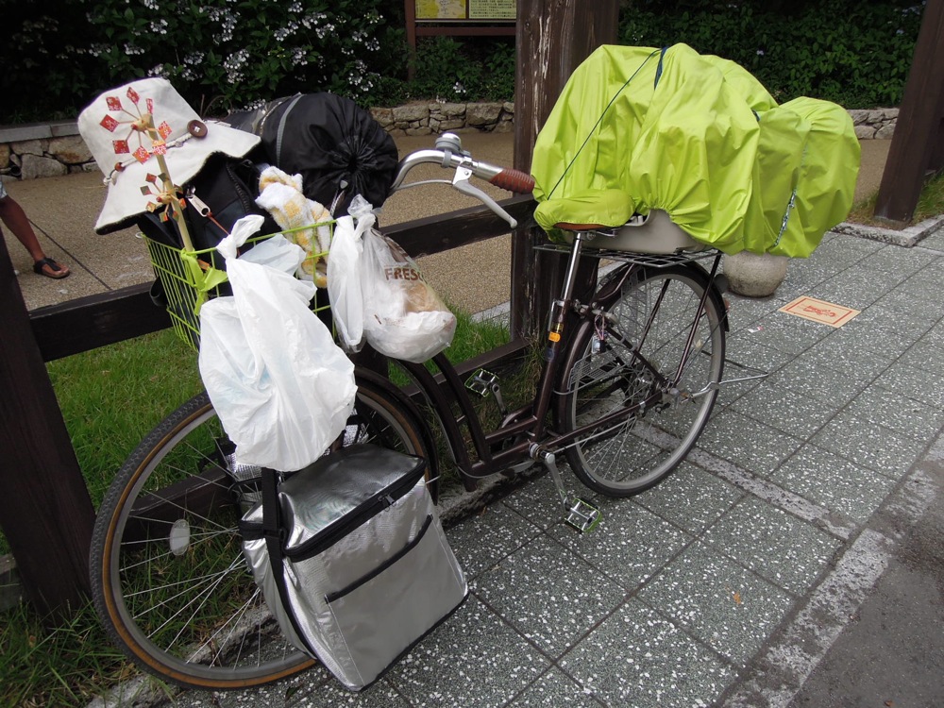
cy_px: 354
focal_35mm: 24
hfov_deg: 71.6
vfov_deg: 56.8
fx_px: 654
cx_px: 472
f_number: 2.8
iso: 160
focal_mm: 4.3
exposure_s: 1/320
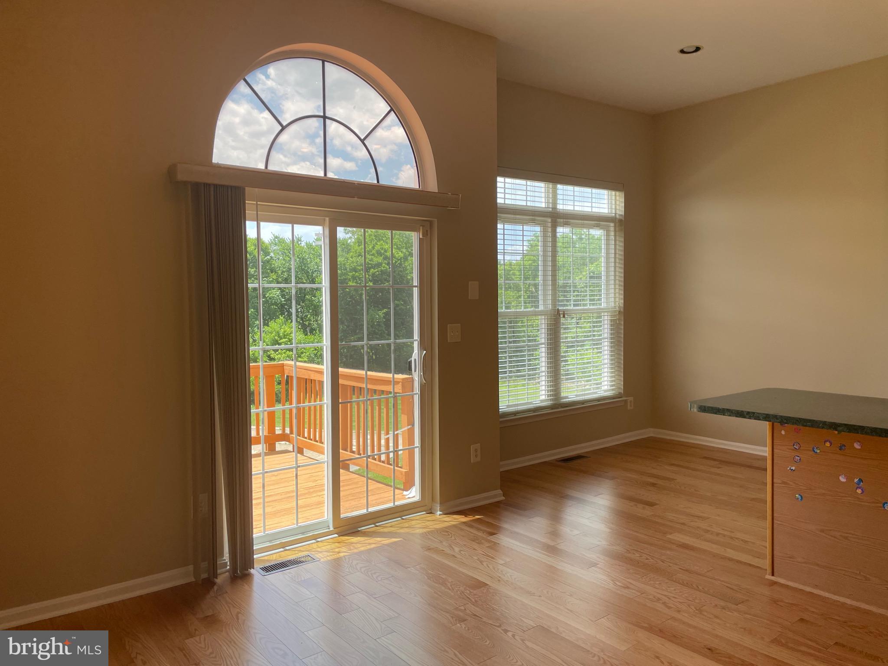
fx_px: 667
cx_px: 444
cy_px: 333
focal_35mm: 26
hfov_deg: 67.3
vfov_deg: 53.1
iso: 32
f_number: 1.6
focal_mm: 4.2
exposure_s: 1/425
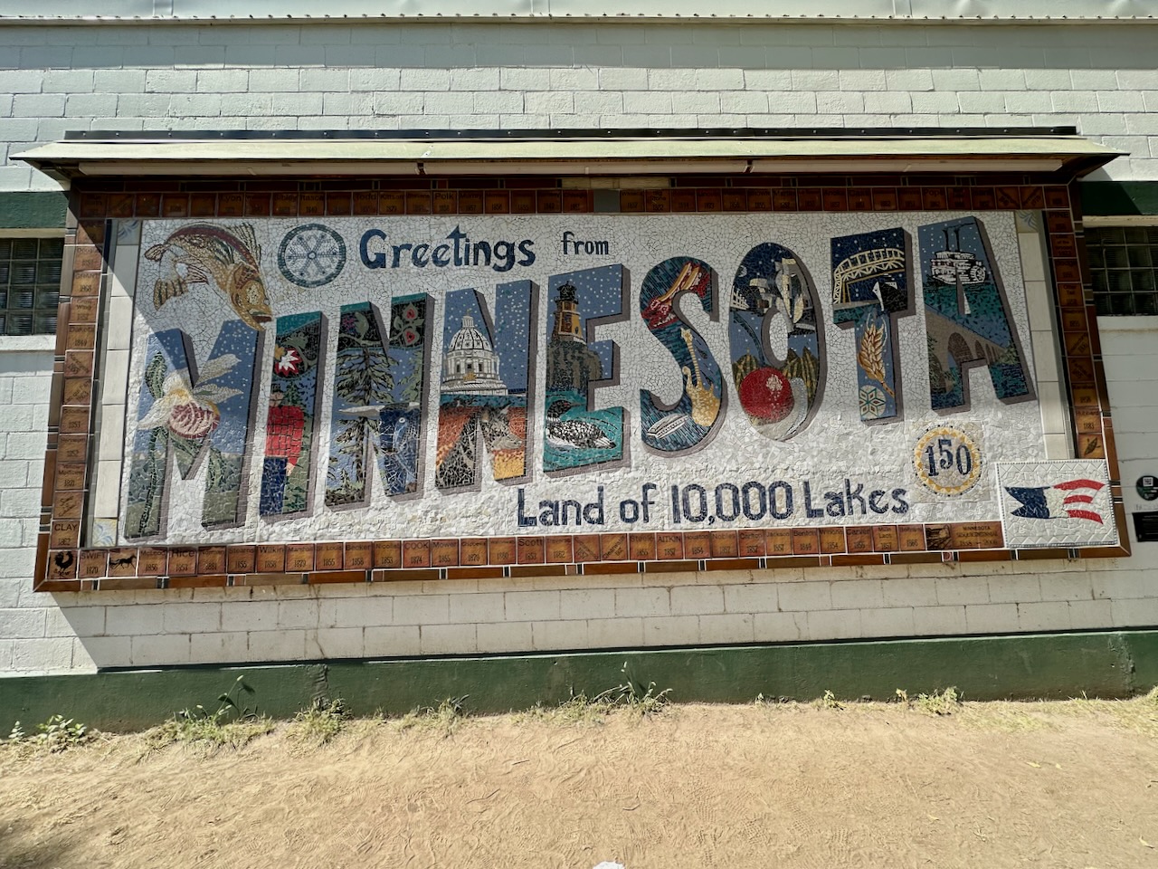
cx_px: 579
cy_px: 434
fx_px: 468
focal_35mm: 14
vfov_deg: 85.7
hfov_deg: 102.1
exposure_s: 1/769
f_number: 2.2
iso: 40
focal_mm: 2.22
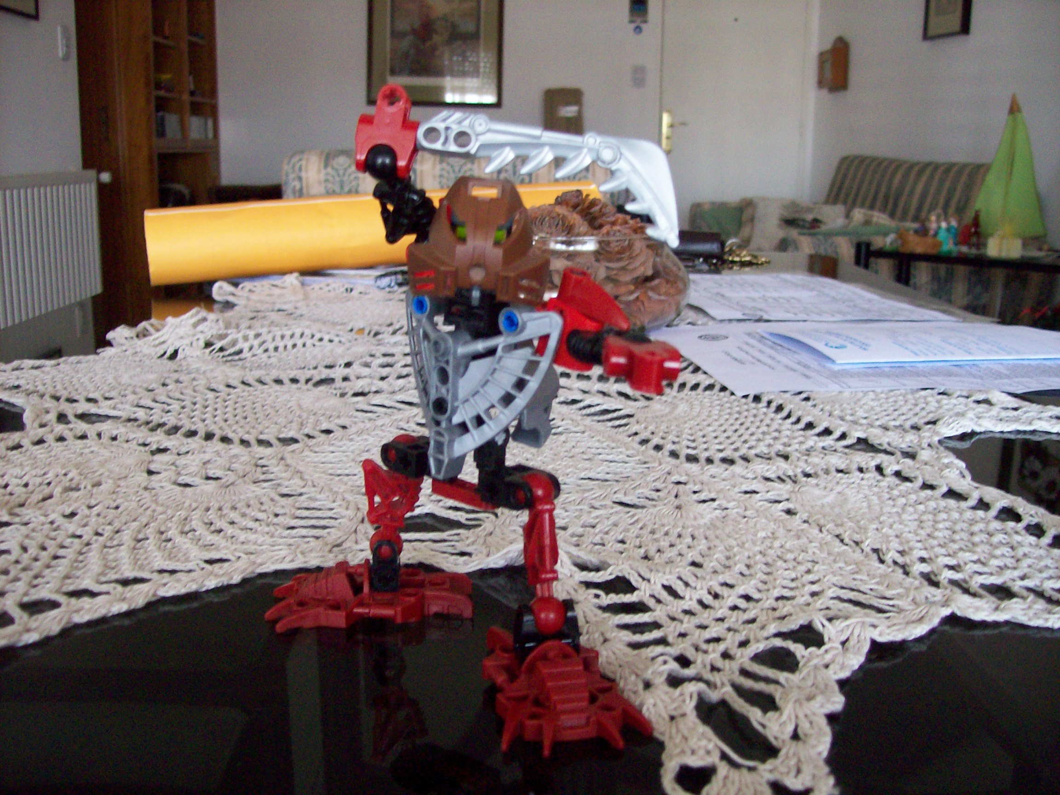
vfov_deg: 39.7
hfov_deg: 51.4
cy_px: 398
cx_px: 530
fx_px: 1102
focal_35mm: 36
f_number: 2.7
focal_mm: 6
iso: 160
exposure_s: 1/13.8
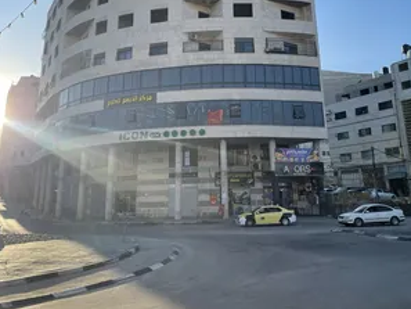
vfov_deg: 39.7
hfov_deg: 52.6
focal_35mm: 35
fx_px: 416
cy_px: 82
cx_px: 205
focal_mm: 4.2
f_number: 1.6
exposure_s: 1/1887
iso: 32
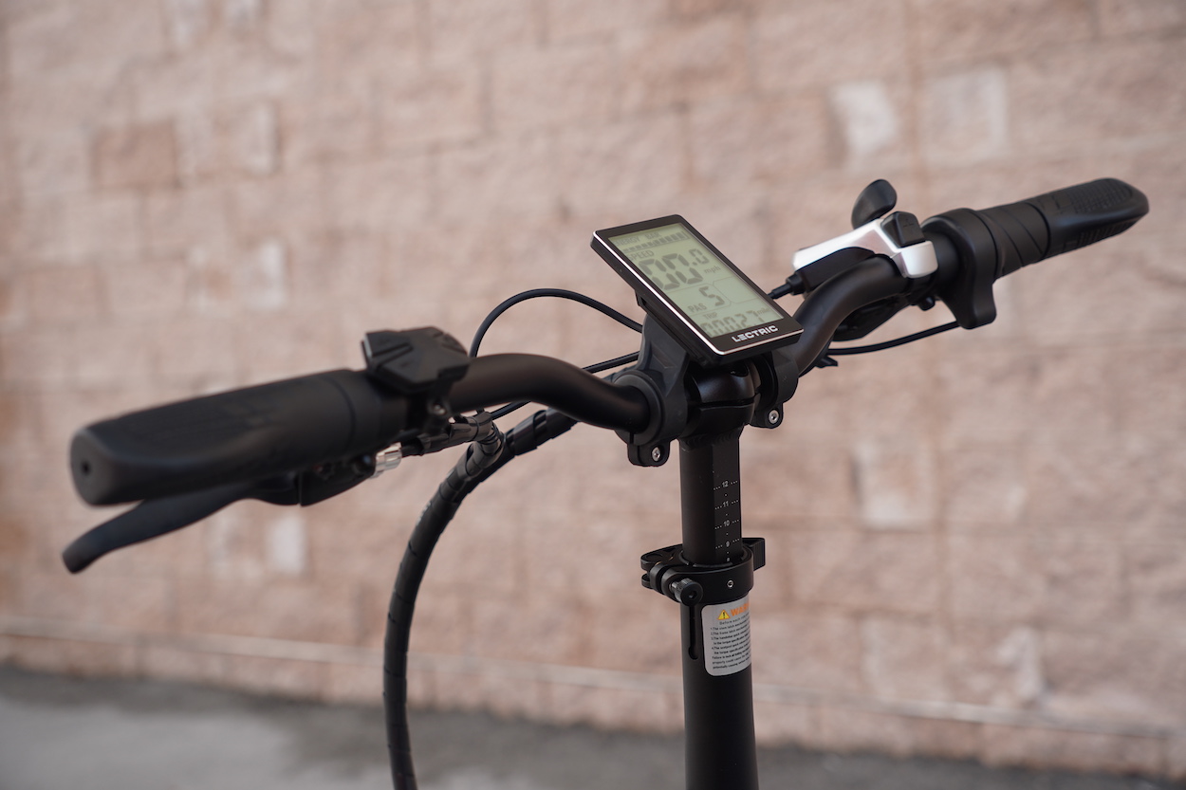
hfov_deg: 38.9
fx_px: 1680
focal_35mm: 51
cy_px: 395
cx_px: 593
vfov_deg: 26.5
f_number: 3.2
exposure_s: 1/60
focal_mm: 34
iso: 100
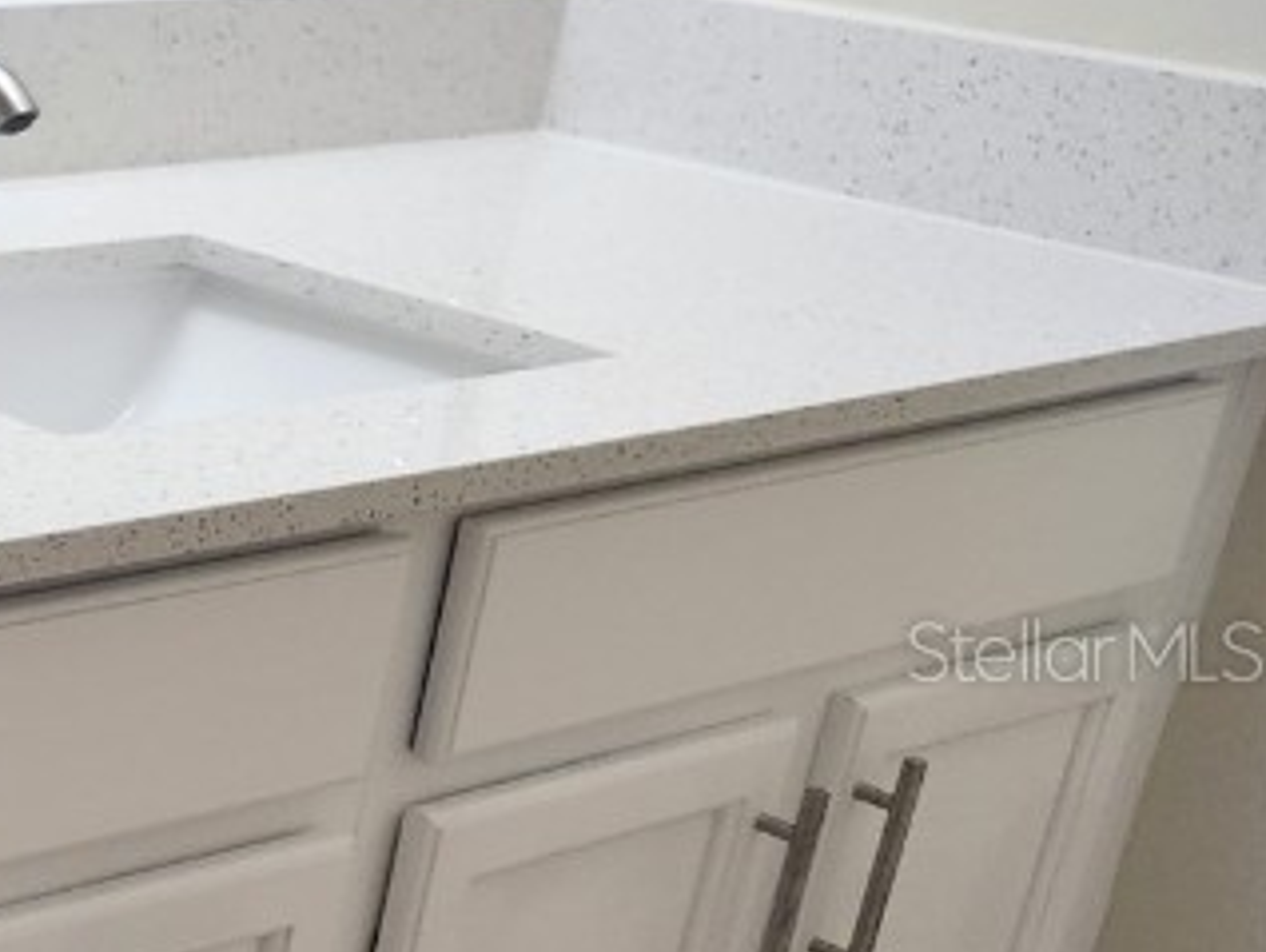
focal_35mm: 74
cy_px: 649
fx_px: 2708
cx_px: -756
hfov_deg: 21.1
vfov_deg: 19.8
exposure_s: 1/120
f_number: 1.8
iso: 400
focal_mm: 5.4
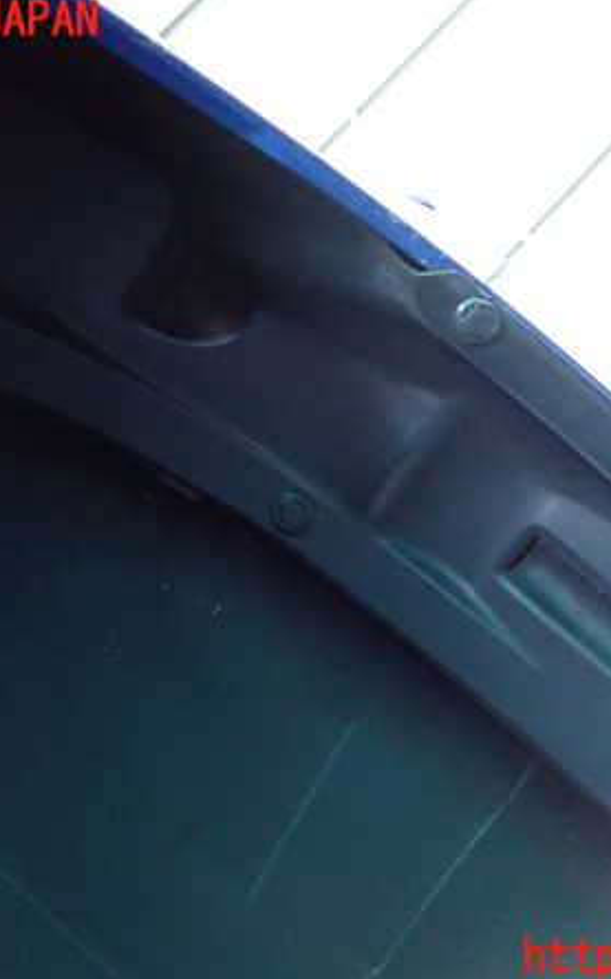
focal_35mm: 43
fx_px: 1147
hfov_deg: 29.8
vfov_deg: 46.2
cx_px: 360
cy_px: 490
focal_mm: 5.4
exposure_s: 1/20
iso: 800
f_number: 2.3
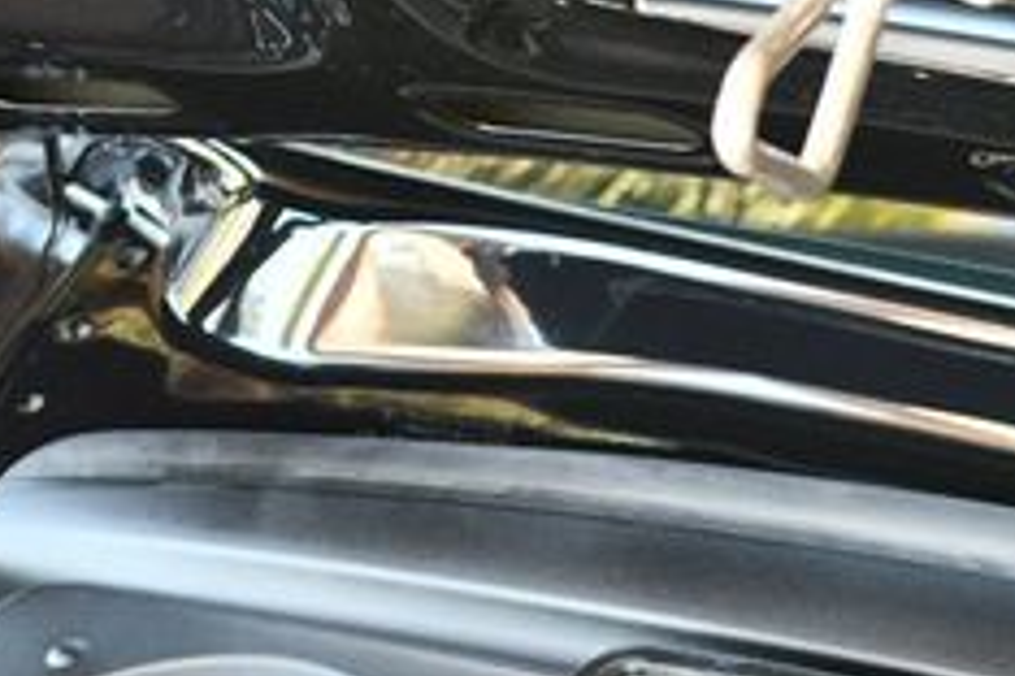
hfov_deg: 13.6
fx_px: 4172
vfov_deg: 9.1
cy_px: 888
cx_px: 1154
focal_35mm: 148
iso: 900
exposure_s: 1/125
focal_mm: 27
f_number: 4
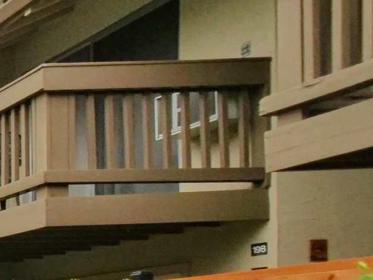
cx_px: -491
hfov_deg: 15.8
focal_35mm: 69
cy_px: 361
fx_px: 743
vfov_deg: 19.7
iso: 500
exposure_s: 1/5000
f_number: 2.8
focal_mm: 7
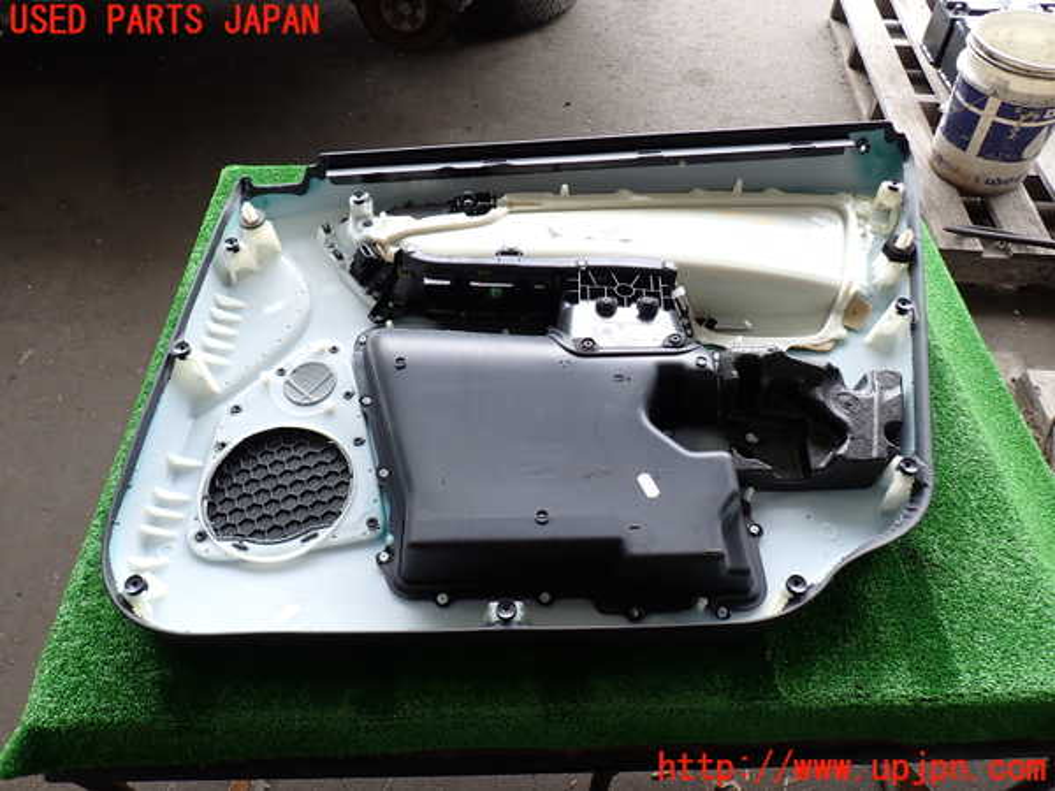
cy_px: 396
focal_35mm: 25
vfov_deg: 54.9
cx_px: 528
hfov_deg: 69.4
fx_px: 762
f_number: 2.8
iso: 100
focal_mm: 4.5
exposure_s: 1/100
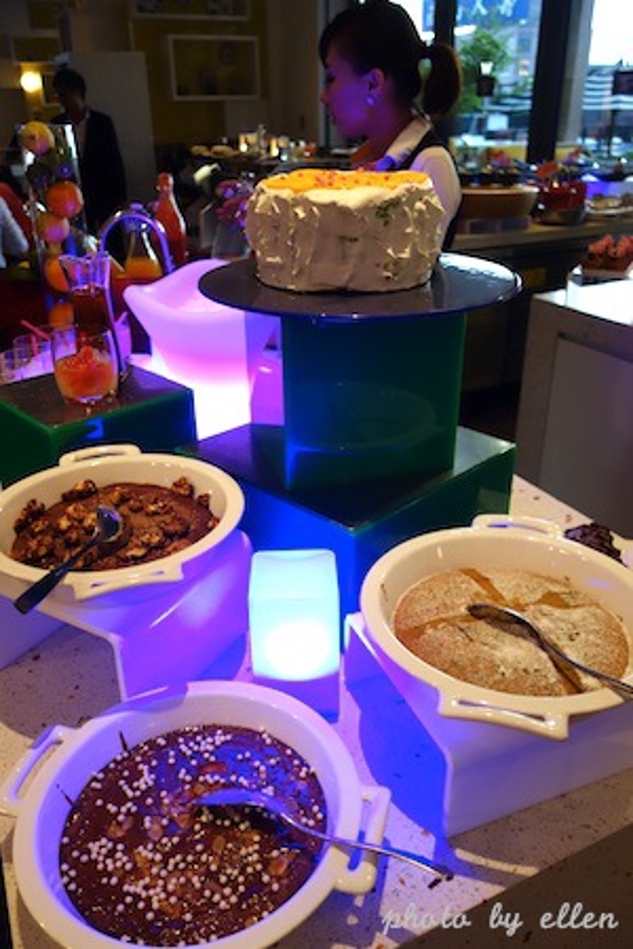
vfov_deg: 65.5
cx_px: 316
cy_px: 474
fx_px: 738
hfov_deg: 46.4
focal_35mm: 28
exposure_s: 1/80
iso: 800
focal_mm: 10.4
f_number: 1.8
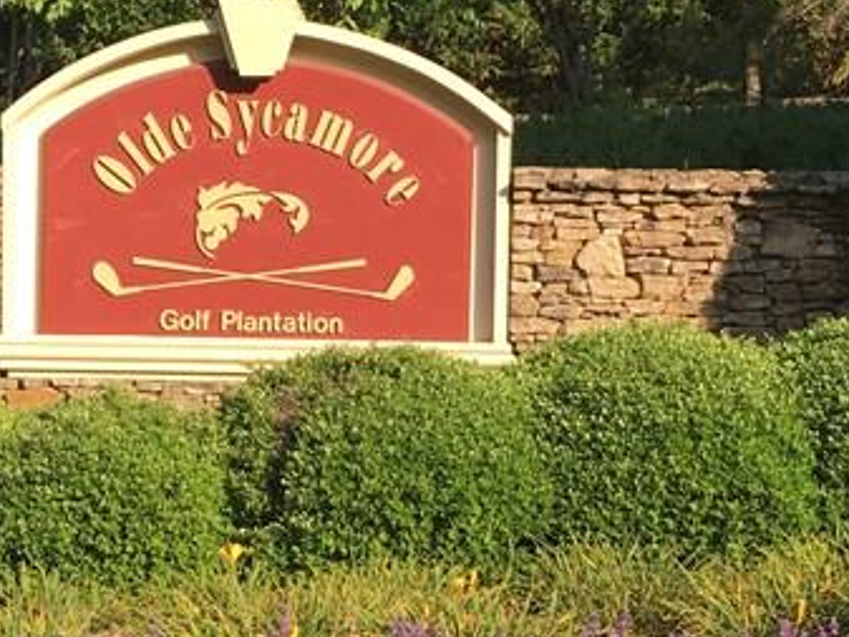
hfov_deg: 22.0
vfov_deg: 16.8
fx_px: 2159
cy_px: 370
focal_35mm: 88
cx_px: 179
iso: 25
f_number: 2.2
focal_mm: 4.15
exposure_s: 1/605
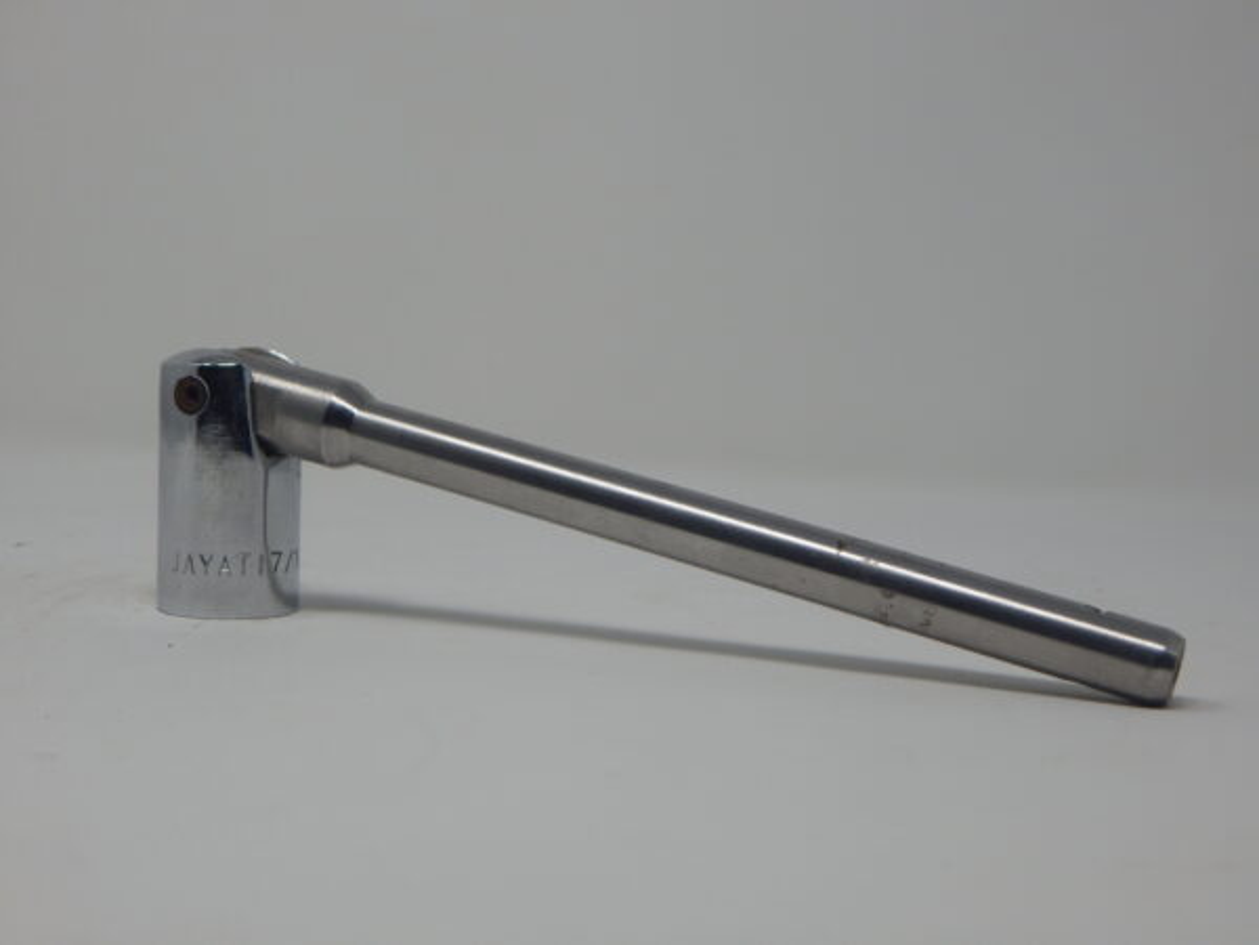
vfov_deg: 27.0
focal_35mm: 54
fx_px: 1964
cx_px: 630
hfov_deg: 35.5
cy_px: 472
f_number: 3.8
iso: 125
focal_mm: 9.7
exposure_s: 1/160
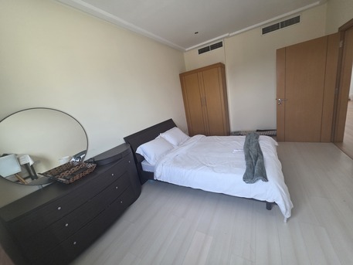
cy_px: 132
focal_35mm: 13
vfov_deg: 89.9
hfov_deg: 106.2
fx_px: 133
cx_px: 176
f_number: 1.9
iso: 160
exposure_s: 1/100
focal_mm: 2.2
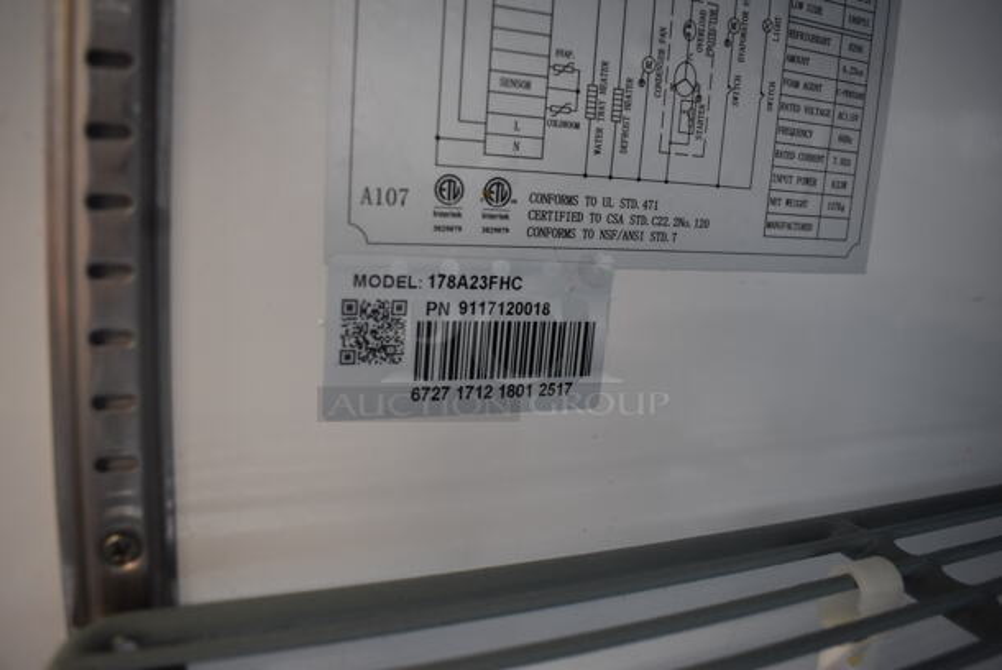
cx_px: 501
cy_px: 335
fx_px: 752
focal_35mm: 27
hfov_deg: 67.3
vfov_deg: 48.0
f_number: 4.5
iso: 800
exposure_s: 1/60
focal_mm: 18
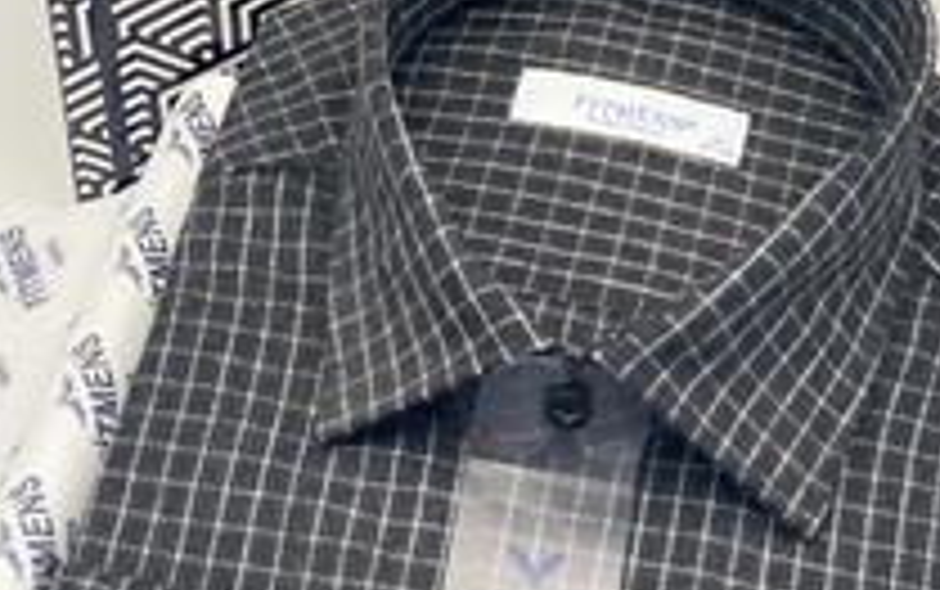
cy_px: 439
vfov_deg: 12.0
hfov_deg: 19.1
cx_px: 549
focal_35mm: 109
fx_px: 2795
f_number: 2
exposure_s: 1/101
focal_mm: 6
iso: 25
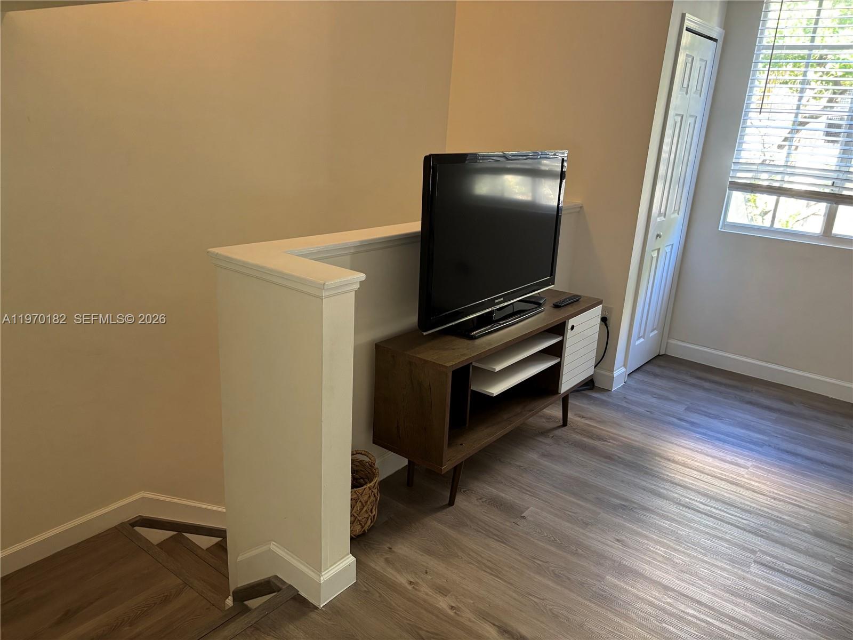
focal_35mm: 26
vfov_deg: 53.1
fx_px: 641
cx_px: 426
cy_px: 320
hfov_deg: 67.3
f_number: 1.6
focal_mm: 5.96
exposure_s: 1/60
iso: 200
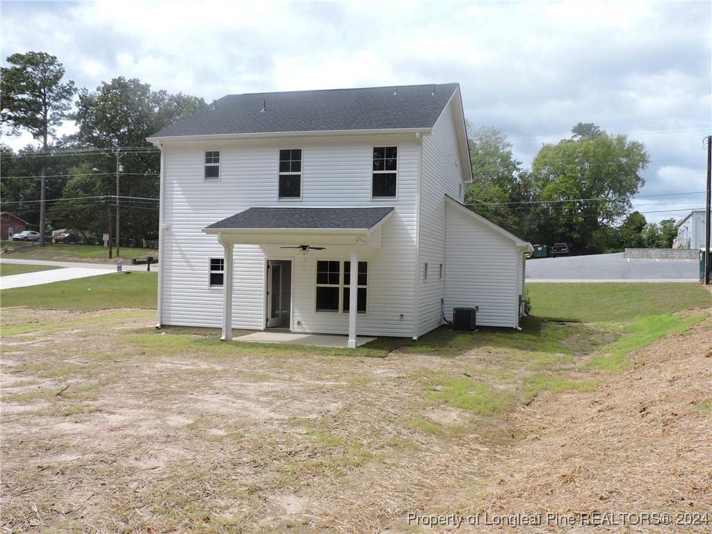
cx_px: 356
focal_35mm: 33
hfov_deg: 55.4
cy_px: 267
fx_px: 679
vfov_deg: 42.9
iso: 100
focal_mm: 5.9
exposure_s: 1/1000
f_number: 3.2
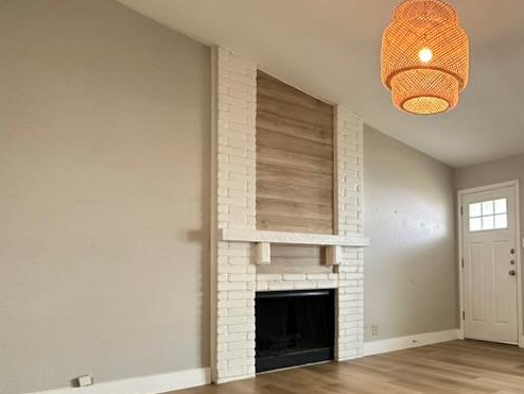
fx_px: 439
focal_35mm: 29
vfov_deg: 47.4
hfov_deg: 55.3
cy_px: 264
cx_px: 449
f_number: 2.2
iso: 640
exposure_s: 1/60
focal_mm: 2.22
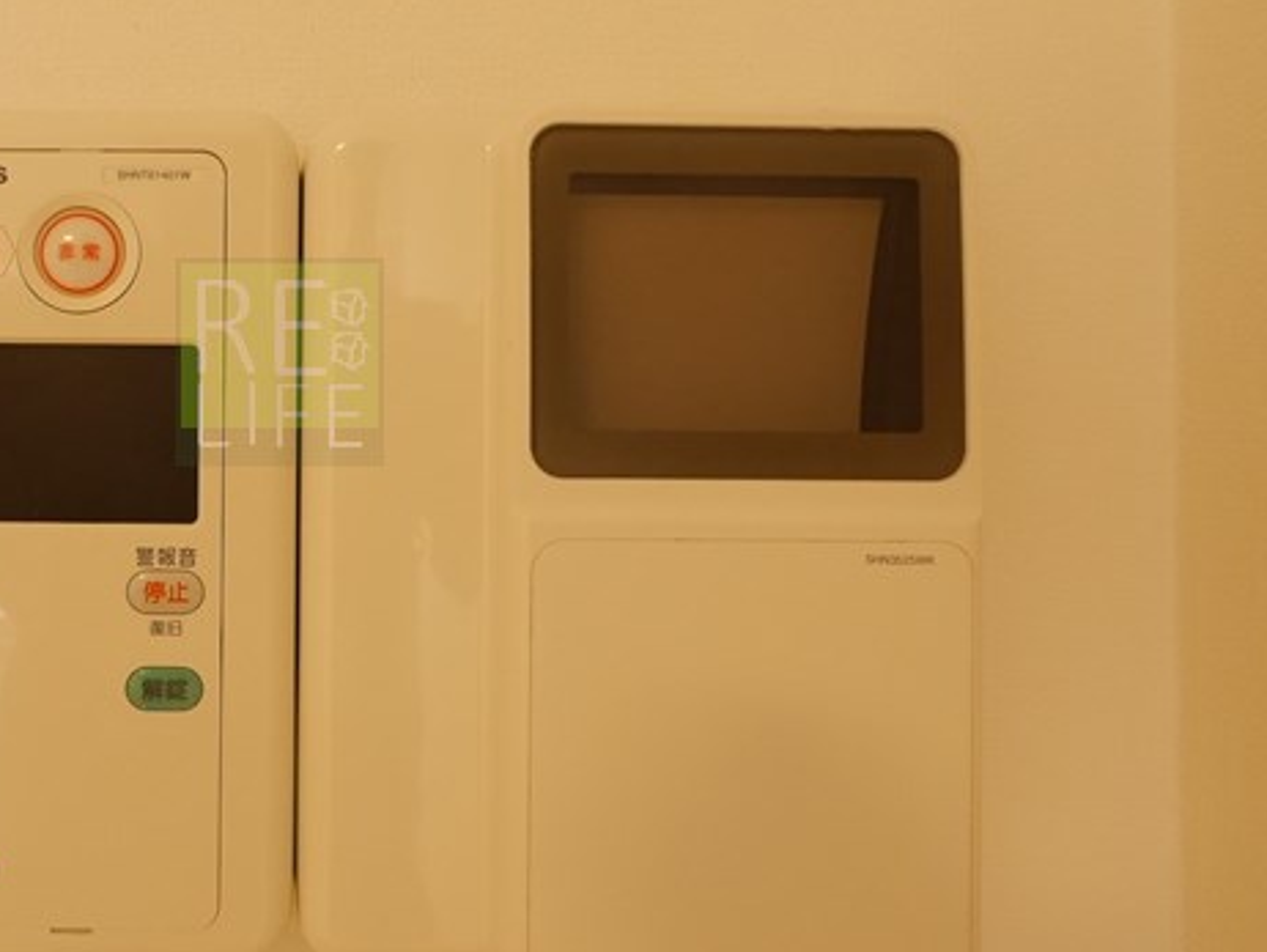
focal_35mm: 31
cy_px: 362
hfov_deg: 54.9
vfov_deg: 45.1
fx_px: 1135
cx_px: 280
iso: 800
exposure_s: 1/60
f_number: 4
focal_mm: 7
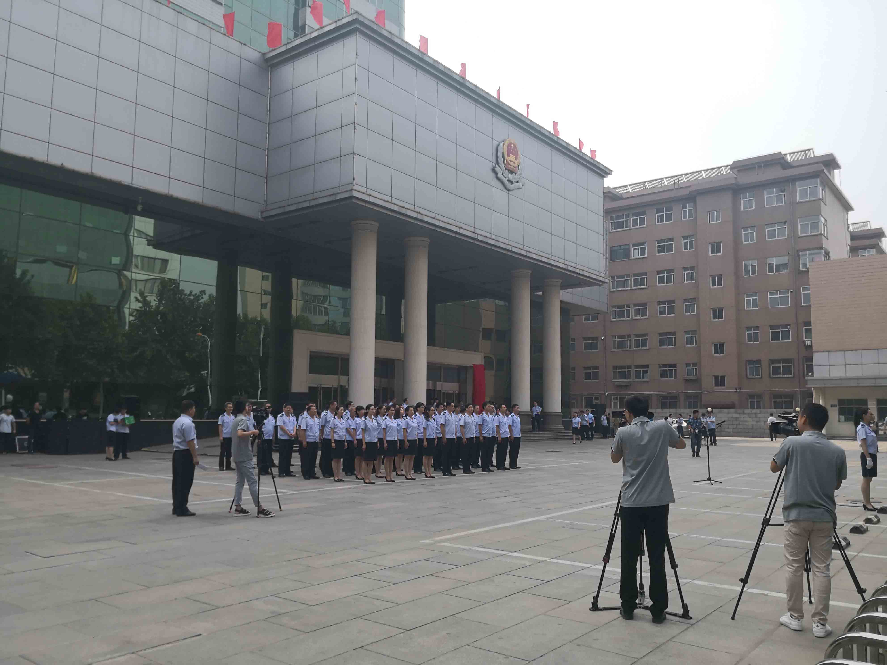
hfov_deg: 65.3
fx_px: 692
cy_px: 332
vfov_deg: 51.4
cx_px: 444
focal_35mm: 27
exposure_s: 1/1642
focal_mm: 3.95
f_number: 1.6
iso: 50
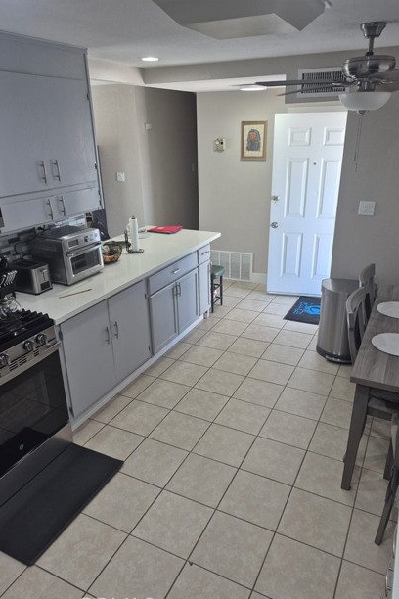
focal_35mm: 25
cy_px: 307
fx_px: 416
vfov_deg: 71.5
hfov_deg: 51.3
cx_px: 199
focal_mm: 5.4
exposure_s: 1/120
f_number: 1.8
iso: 100
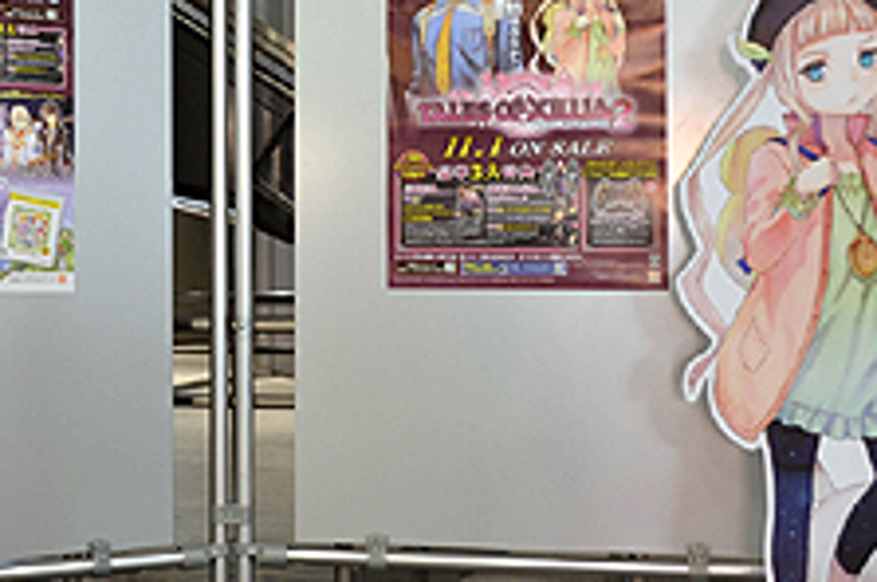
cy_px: 214
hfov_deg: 31.6
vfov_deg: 21.8
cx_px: 185
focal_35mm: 62
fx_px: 1508
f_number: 3.5
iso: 100
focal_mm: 18
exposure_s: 1/15
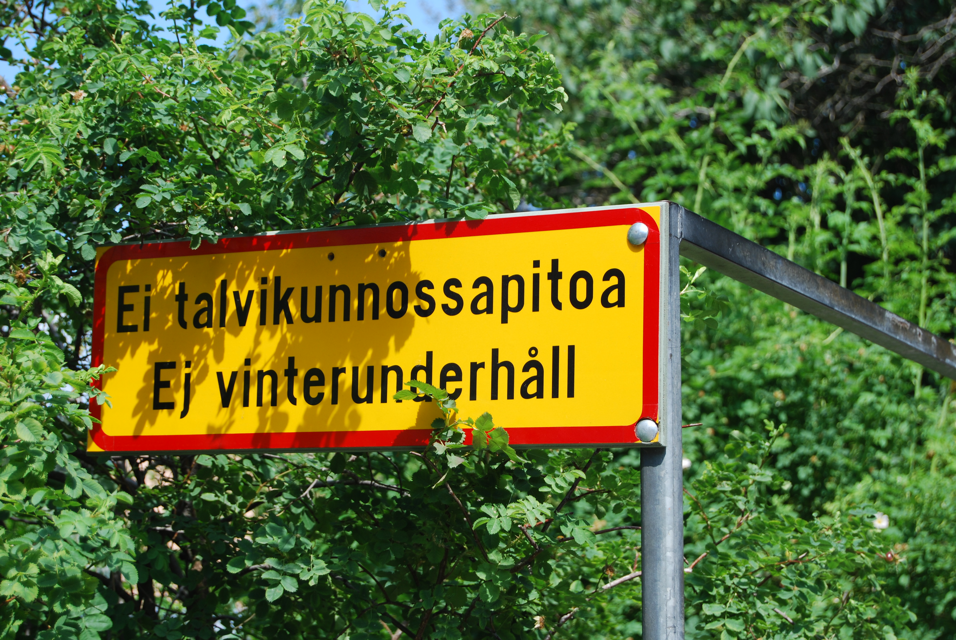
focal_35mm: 82
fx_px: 2193
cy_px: 320
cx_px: 478
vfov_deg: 16.6
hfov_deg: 24.6
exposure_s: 1/160
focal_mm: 55
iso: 100
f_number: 6.3
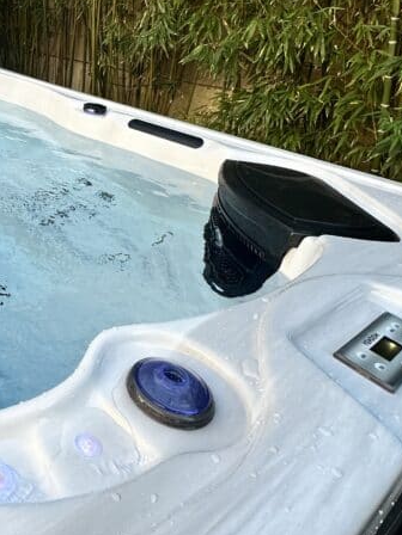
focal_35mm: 32
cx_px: -2
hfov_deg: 38.9
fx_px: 495
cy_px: 140
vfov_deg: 54.4
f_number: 2.2
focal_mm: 2.22
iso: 50
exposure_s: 1/143
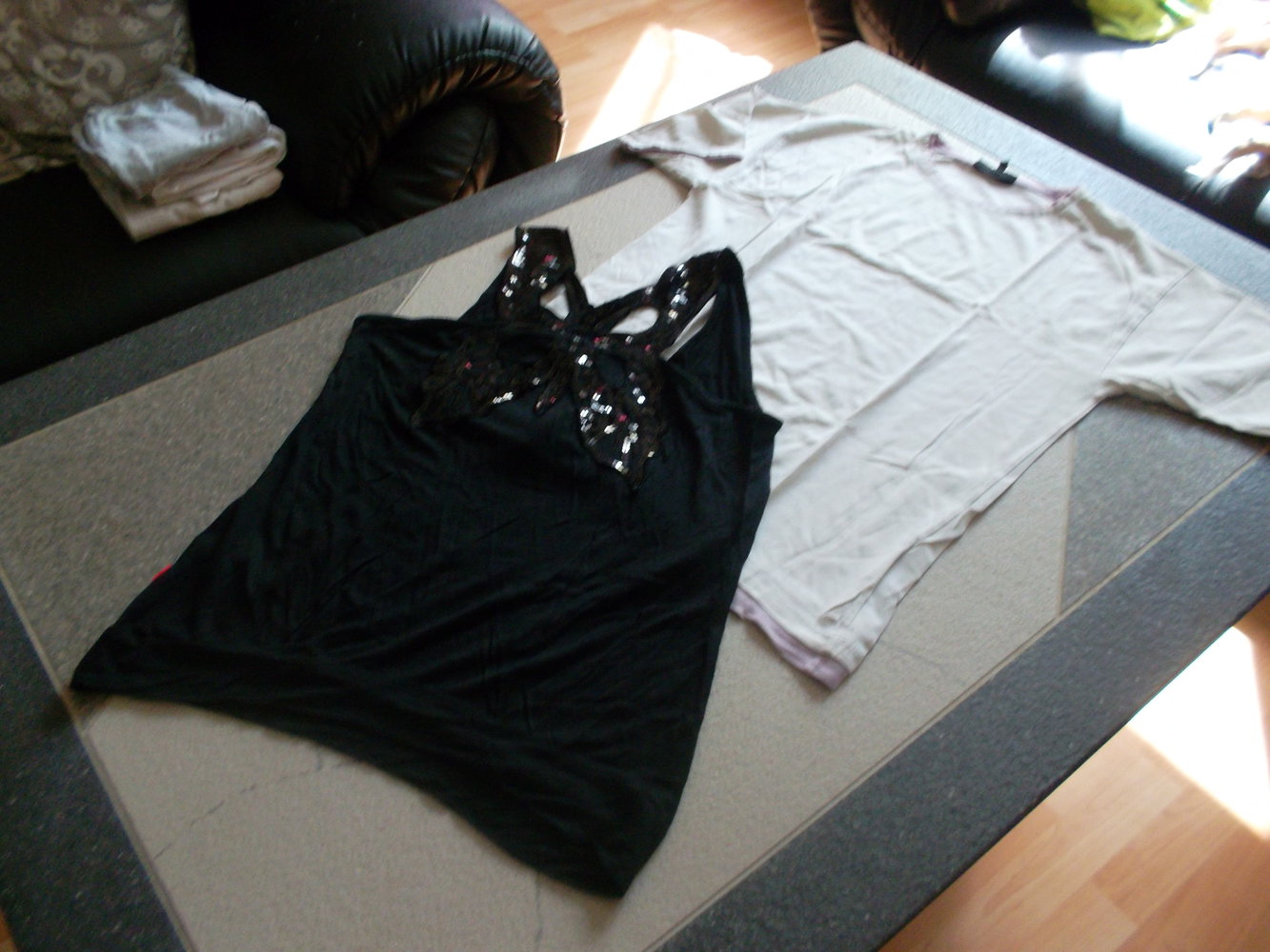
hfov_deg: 63.4
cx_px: 635
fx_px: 1027
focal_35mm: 28
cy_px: 476
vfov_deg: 49.8
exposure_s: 1/45
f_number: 3.3
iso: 153
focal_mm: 4.1
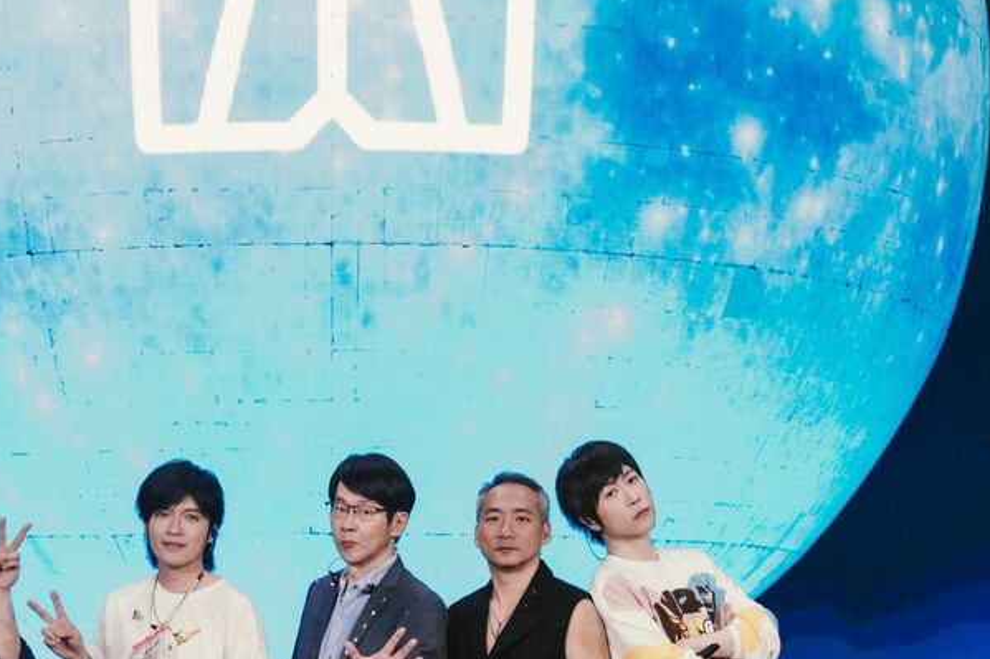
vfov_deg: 21.0
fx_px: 1734
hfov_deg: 31.7
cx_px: 344
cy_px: 609
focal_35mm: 63
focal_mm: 29.5
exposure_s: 1/320
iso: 1250
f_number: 5
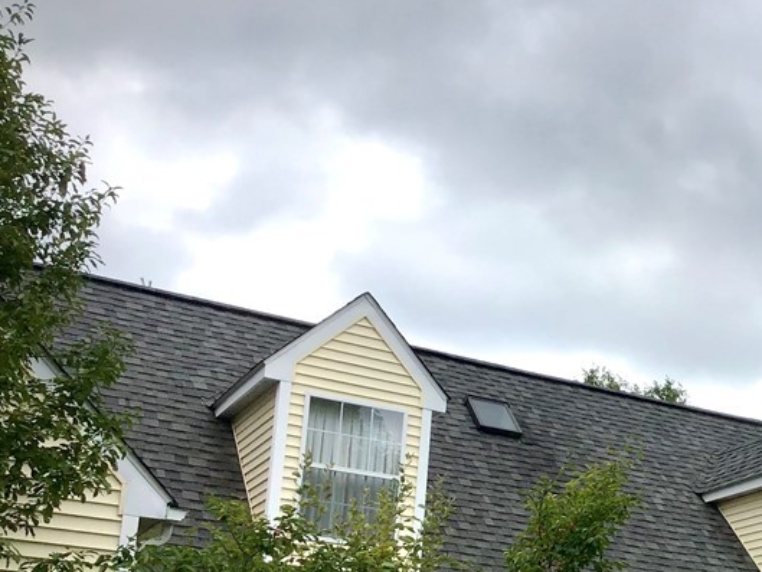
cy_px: 520
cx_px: 719
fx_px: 1321
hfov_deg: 30.4
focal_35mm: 60
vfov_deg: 23.7
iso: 25
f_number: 2.4
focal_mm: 3.3
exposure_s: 1/1481
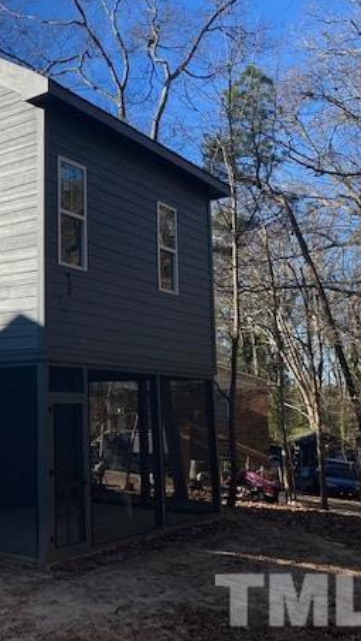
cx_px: -6
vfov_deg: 50.4
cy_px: 303
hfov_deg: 27.8
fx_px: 680
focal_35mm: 40
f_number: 1.8
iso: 32
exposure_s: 1/4444
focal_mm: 4.25
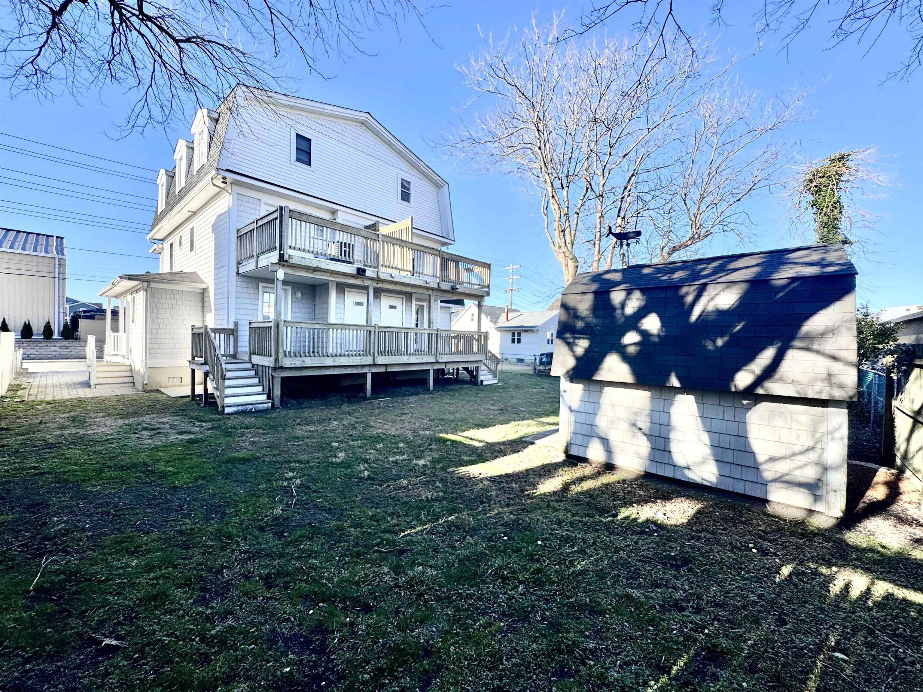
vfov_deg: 85.7
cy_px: 346
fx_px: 373
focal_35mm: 14
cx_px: 462
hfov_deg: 102.1
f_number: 2.2
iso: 50
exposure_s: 1/1020
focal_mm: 2.22
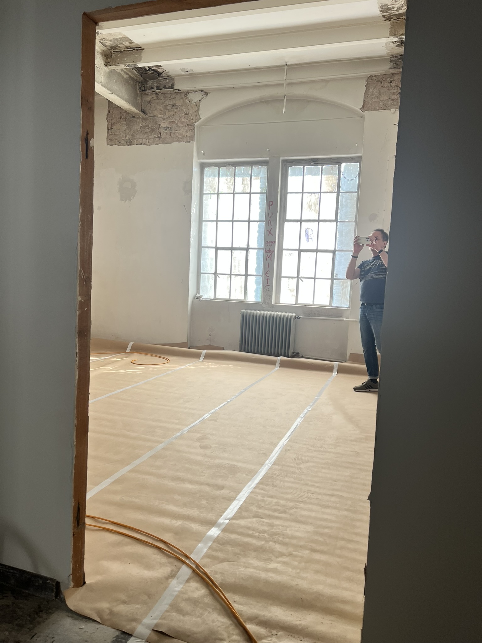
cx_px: 241
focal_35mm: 26
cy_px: 322
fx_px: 483
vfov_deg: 67.3
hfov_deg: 53.1
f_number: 1.6
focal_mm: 5.1
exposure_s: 1/133
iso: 32
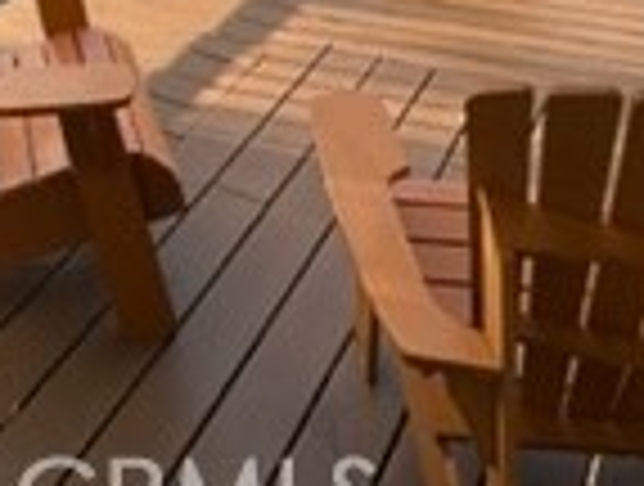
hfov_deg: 30.4
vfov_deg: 17.3
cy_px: -518
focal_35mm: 58
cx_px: -27
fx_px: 1082
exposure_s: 1/169
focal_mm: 1.57
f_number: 1.8
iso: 32
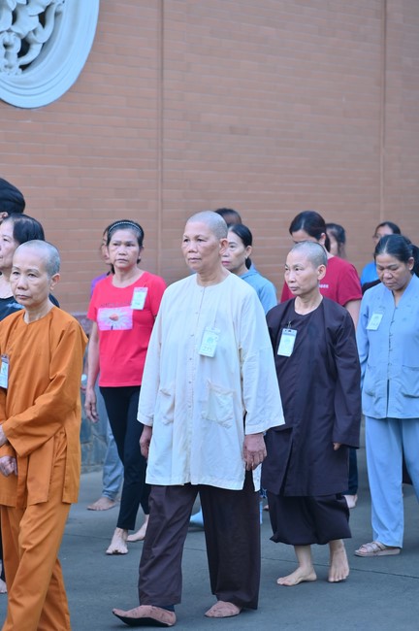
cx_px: 210
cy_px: 316
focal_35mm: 120
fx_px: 2099
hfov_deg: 11.4
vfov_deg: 17.1
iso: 500
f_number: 4.5
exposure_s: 1/125
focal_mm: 120
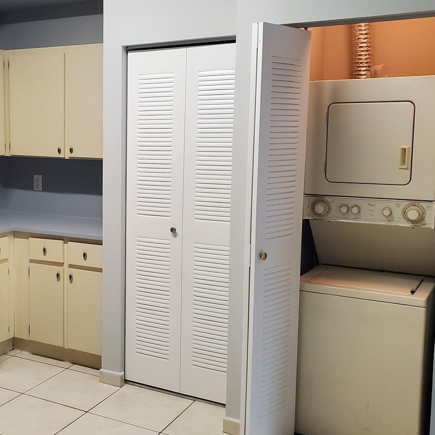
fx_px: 597
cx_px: 119
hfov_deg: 39.2
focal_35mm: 42
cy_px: 225
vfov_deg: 40.0
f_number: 2.4
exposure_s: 1/60
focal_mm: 4.3
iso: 200
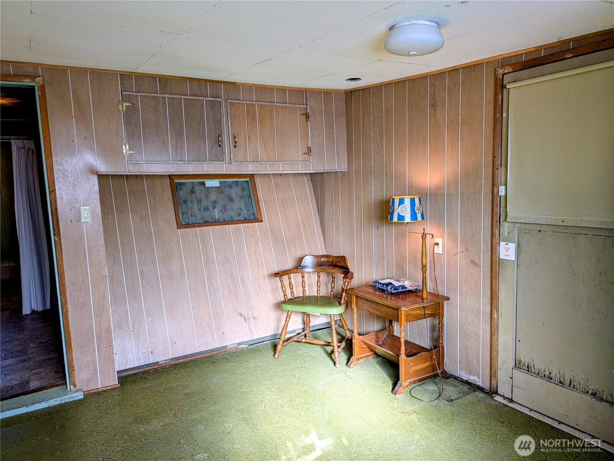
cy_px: 230
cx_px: 307
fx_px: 444
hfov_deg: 69.4
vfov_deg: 54.9
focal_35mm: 25
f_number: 1.89
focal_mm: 5.43
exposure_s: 1/120
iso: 72
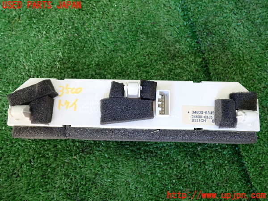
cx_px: 134
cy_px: 100
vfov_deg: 46.8
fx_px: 232
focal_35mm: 30
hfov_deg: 60.0
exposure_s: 1/30
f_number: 2.3
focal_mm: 5.4
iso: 250
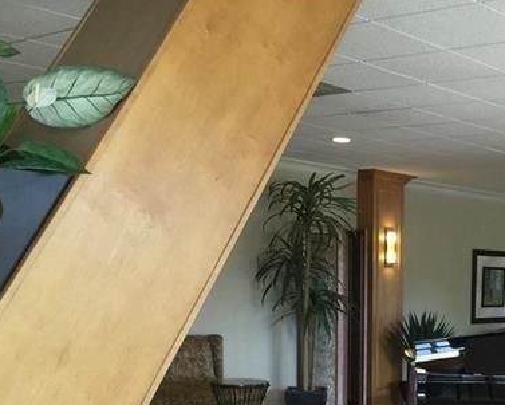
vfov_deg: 24.4
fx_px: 897
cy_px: 392
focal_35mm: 60
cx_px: 474
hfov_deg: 29.8
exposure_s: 1/30
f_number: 2.2
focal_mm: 4.15
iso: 50
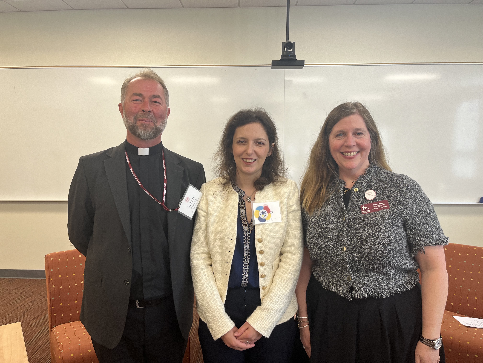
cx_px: 242
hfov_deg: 67.3
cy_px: 182
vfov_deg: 53.1
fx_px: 363
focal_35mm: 26
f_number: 1.6
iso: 80
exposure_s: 1/60
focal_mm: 5.1
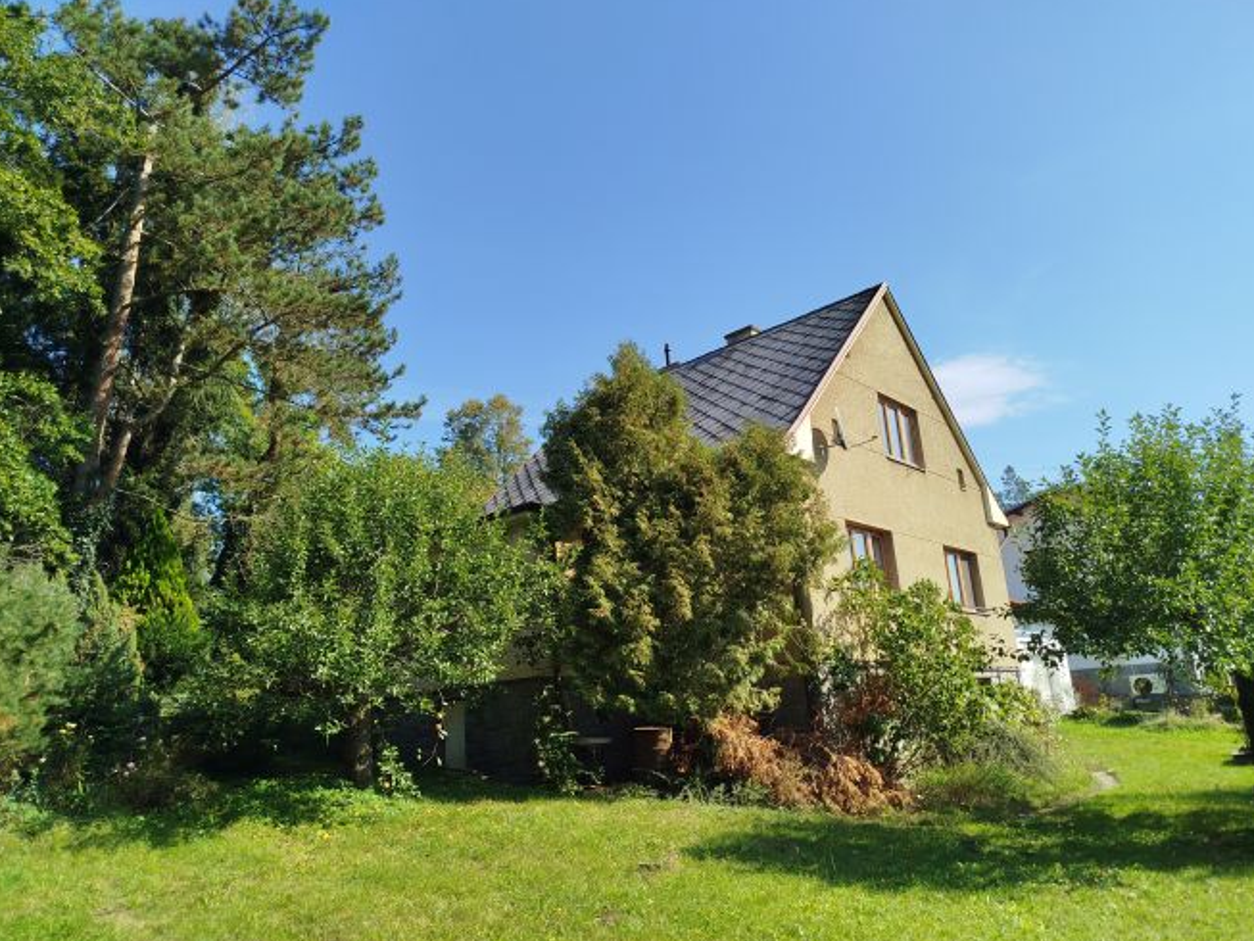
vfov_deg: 54.9
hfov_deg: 69.4
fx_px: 906
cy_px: 476
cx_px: 645
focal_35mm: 25
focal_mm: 5.31
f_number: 1.7
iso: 50
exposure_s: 1/768
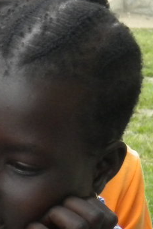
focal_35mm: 322
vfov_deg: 6.4
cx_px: -154
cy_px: 148
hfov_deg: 4.2
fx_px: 2049
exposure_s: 1/270
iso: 400
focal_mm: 18.9
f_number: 5.9
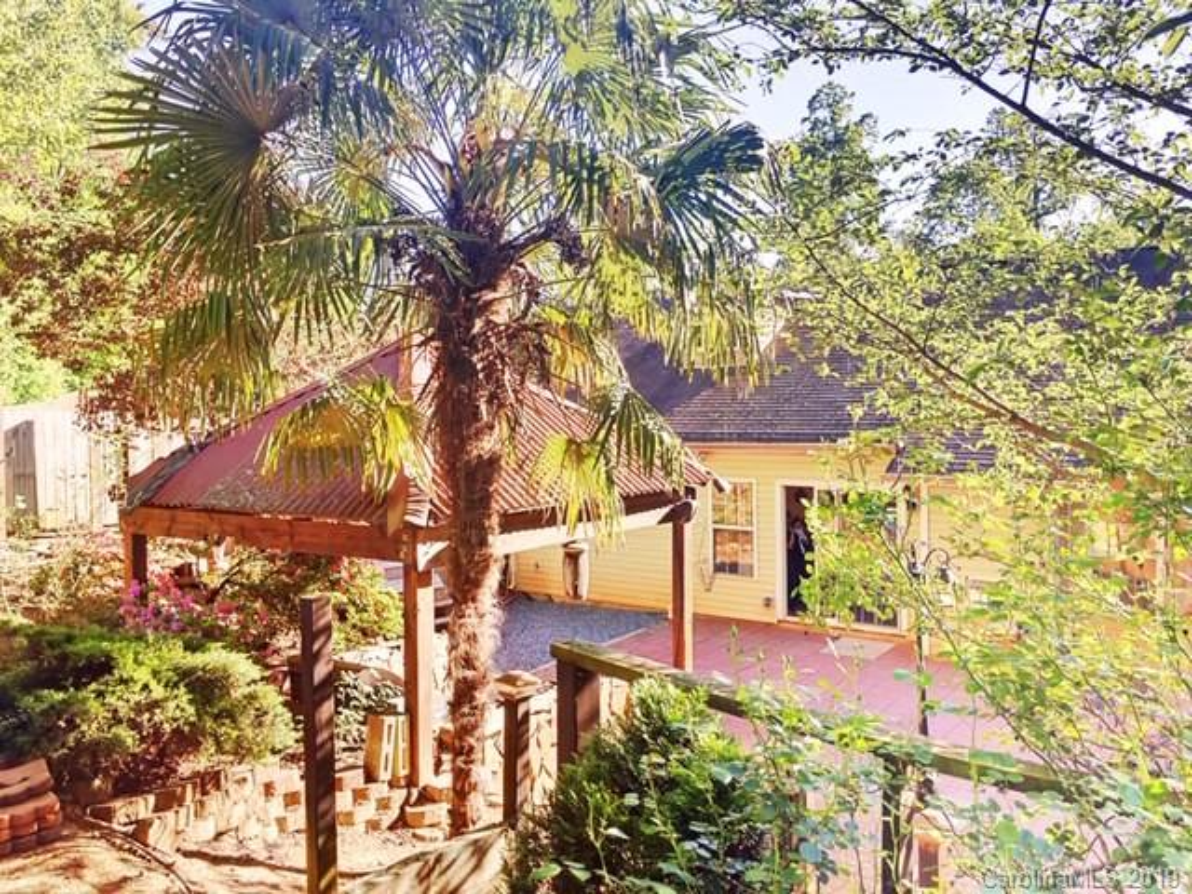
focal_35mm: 29
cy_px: 447
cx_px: 596
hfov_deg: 61.7
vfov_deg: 48.2
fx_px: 999
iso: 25
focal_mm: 4.15
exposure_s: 1/314
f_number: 2.2
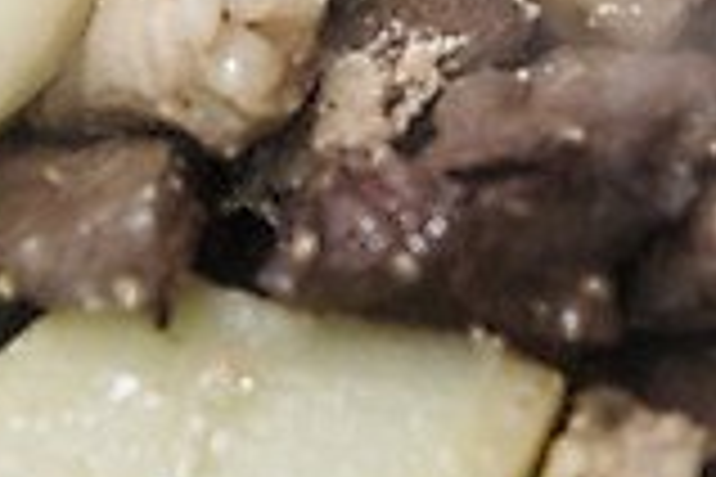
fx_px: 4117
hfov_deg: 9.9
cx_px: 556
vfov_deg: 6.6
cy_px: 0
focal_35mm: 207
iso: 1600
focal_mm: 55
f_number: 4
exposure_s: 1/125
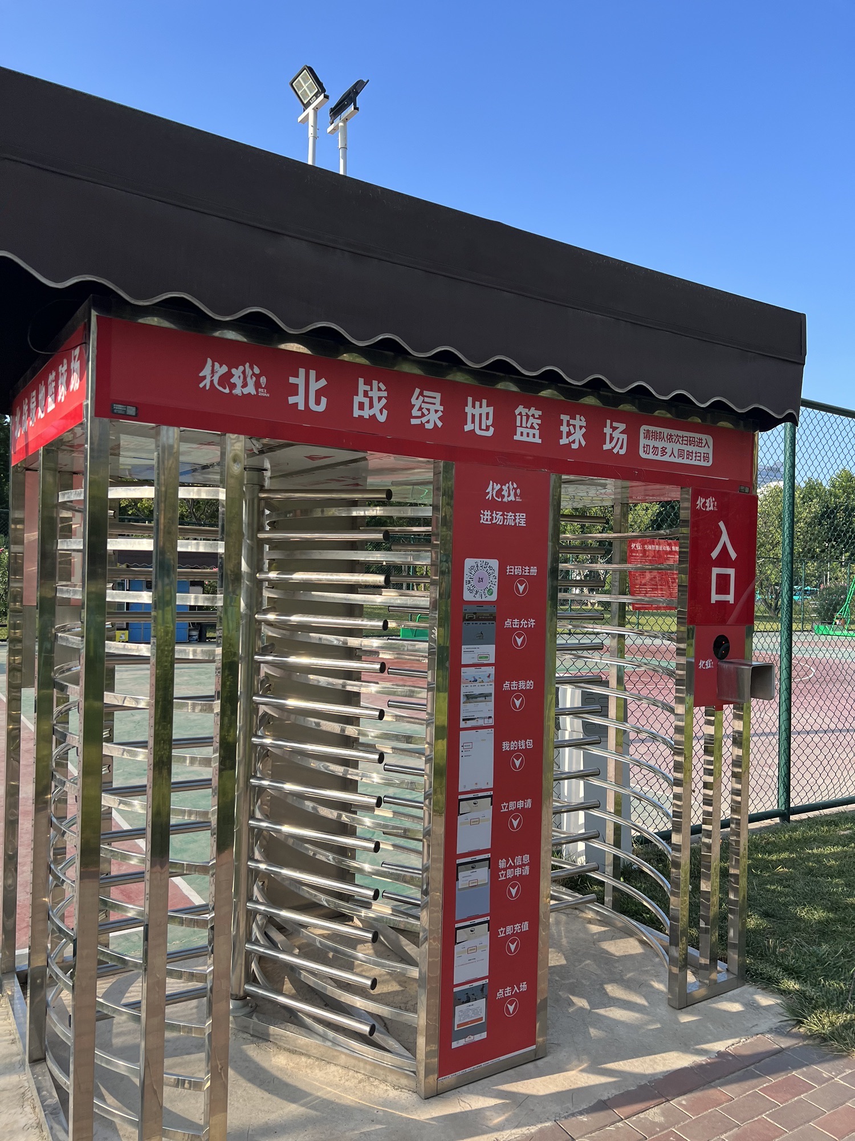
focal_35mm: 26
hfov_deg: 53.1
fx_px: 856
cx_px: 428
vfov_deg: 67.3
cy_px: 570
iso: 50
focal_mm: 5.7
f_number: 1.5
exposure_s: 1/1377
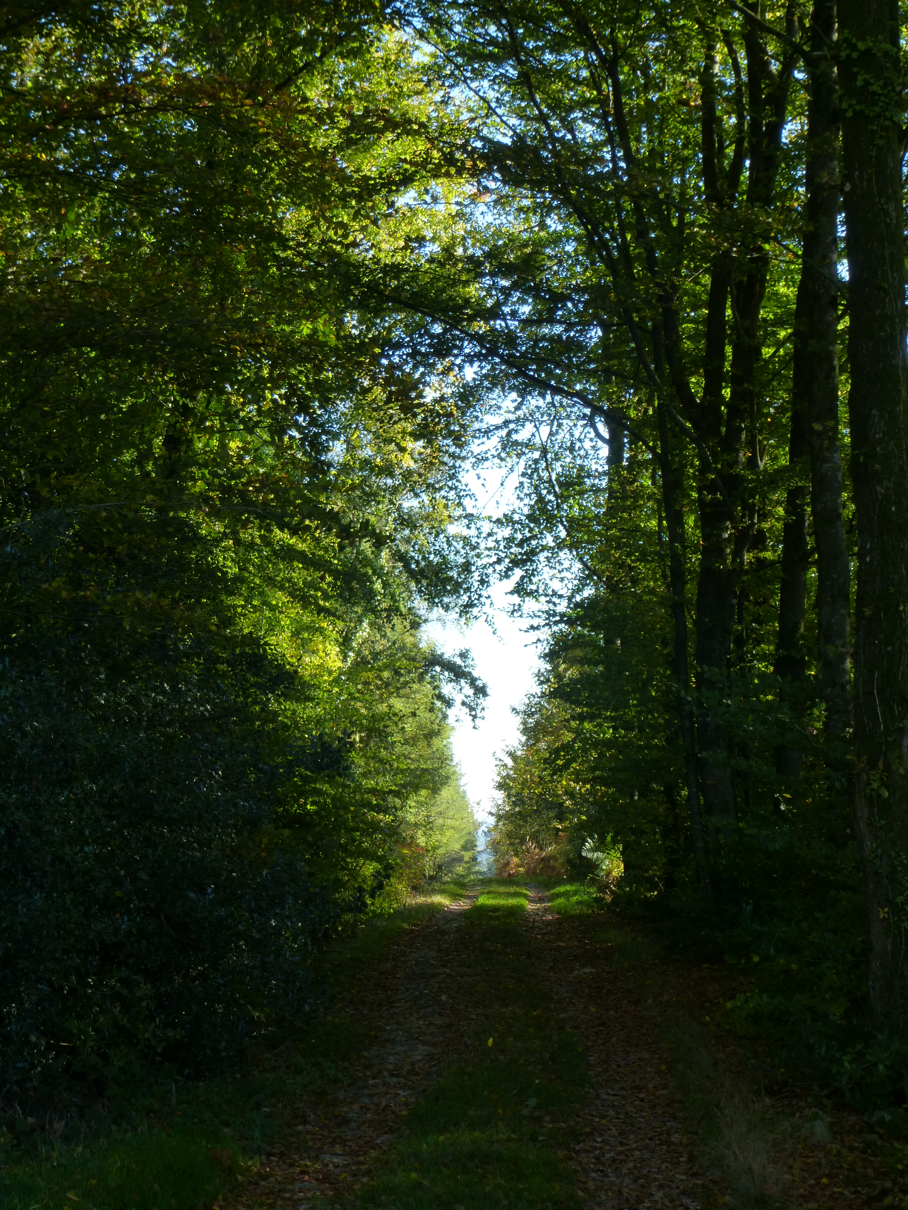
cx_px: 454
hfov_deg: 20.7
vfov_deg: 27.4
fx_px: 2483
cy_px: 605
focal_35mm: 71
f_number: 4.7
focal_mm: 12.7
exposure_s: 1/125
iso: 160
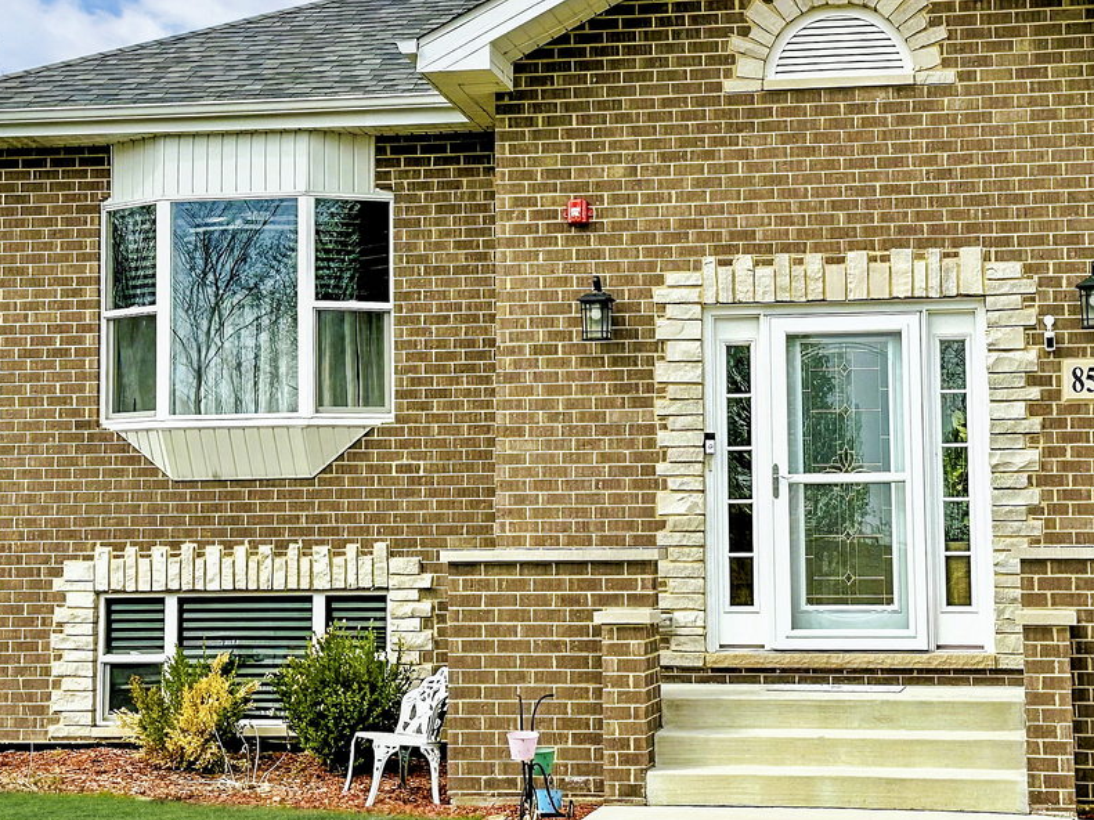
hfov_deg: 27.4
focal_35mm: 71
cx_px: 591
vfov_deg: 20.7
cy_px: 347
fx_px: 2244
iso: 80
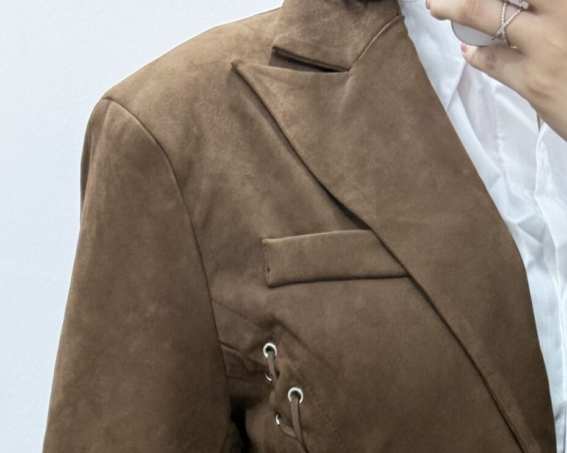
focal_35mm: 129
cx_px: 342
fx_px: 2165
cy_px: 696
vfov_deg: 11.4
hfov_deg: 14.9
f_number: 1.78
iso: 160
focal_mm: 6.76
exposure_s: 1/50
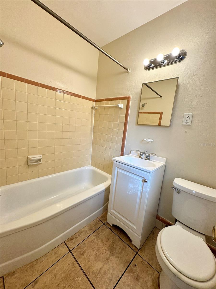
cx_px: 108
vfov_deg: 102.1
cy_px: 144
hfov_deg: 85.7
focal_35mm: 14
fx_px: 116
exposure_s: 1/120
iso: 125
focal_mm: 2.22
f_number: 2.2
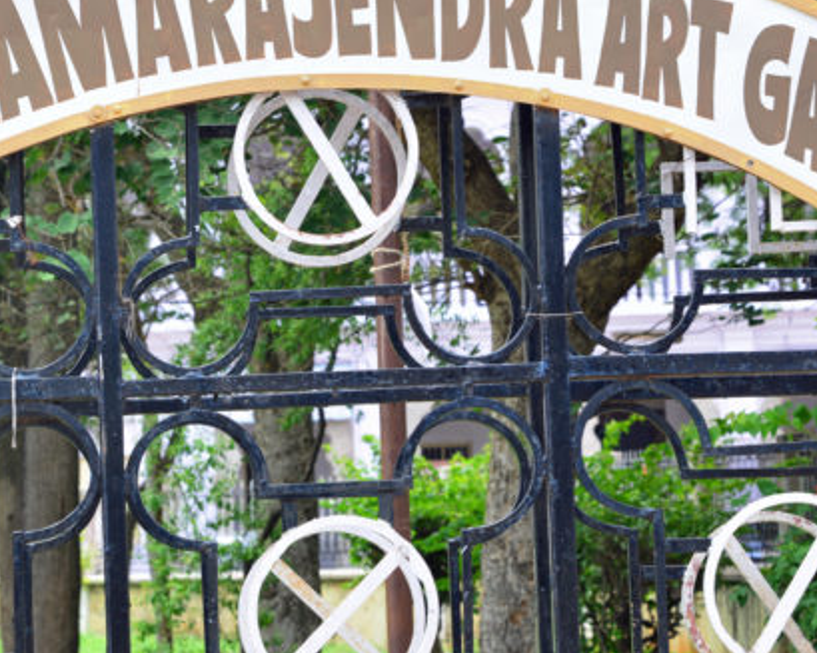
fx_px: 3820
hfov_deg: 12.2
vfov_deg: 9.8
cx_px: 298
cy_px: 246
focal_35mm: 158
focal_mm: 86
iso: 200
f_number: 9
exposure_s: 1/50
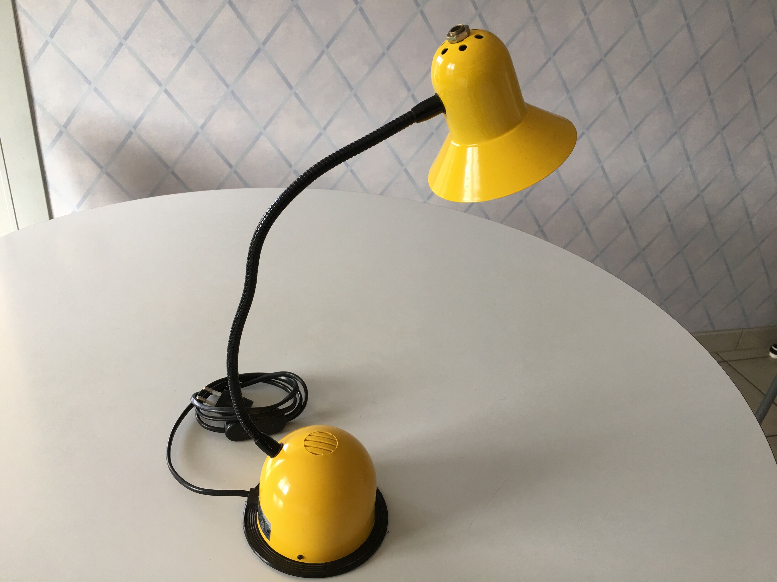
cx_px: 388
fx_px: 651
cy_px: 291
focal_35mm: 29
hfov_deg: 61.7
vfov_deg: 48.2
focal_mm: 4.15
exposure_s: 1/33
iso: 25
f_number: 2.2
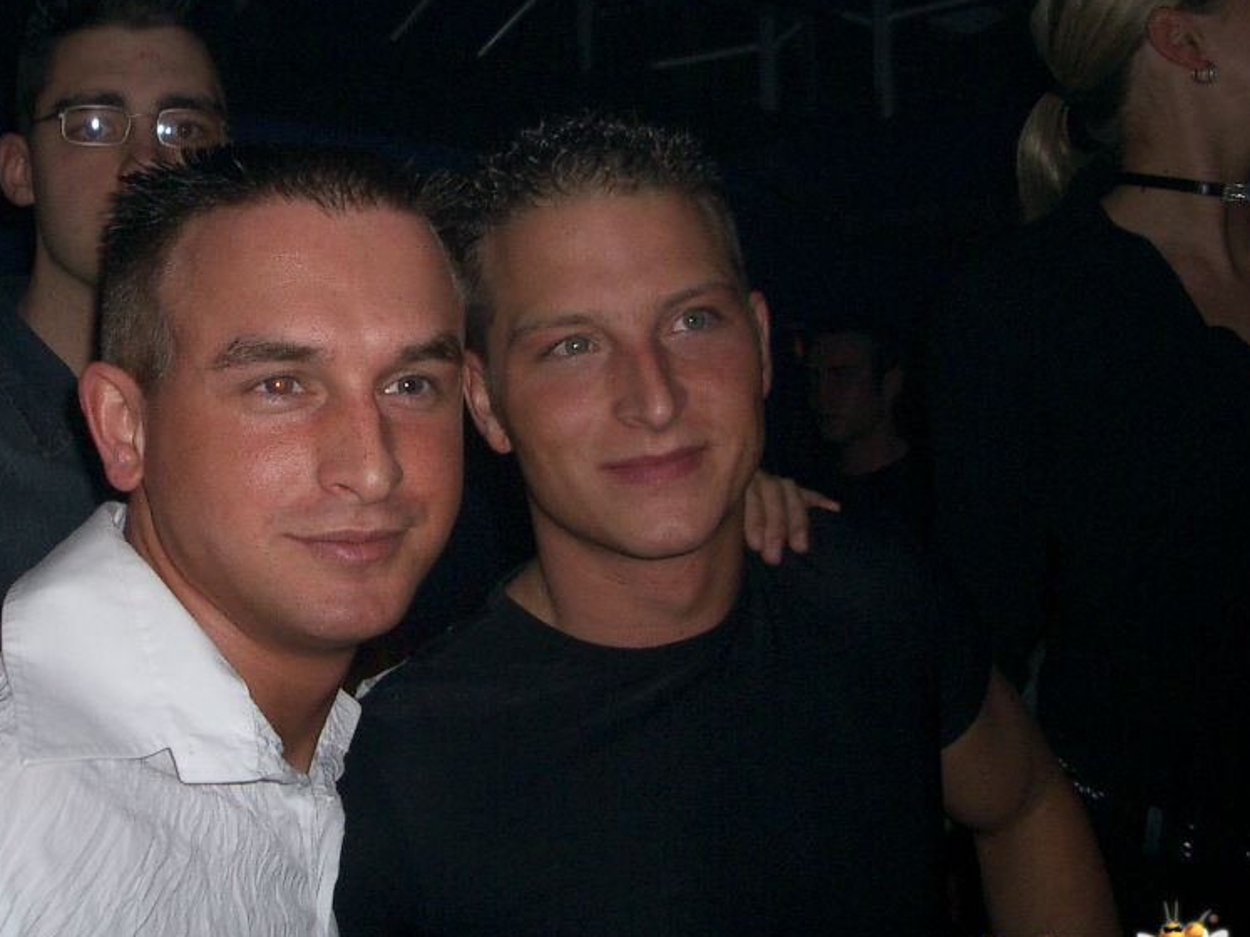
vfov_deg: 30.1
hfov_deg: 39.2
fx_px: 1733
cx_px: 417
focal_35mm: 48
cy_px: 355
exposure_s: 1/40
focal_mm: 5.8
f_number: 2.6
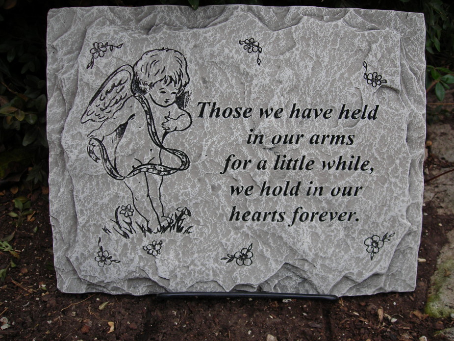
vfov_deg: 34.3
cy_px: 156
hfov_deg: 44.8
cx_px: 244
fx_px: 551
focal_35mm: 42
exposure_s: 1/42.5
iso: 50
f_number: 3.2
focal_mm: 6.3
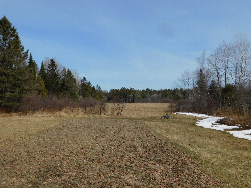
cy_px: 94
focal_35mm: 30
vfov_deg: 46.8
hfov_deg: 60.0
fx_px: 218
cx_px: 126
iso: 125
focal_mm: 5.3
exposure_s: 1/800
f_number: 6.4
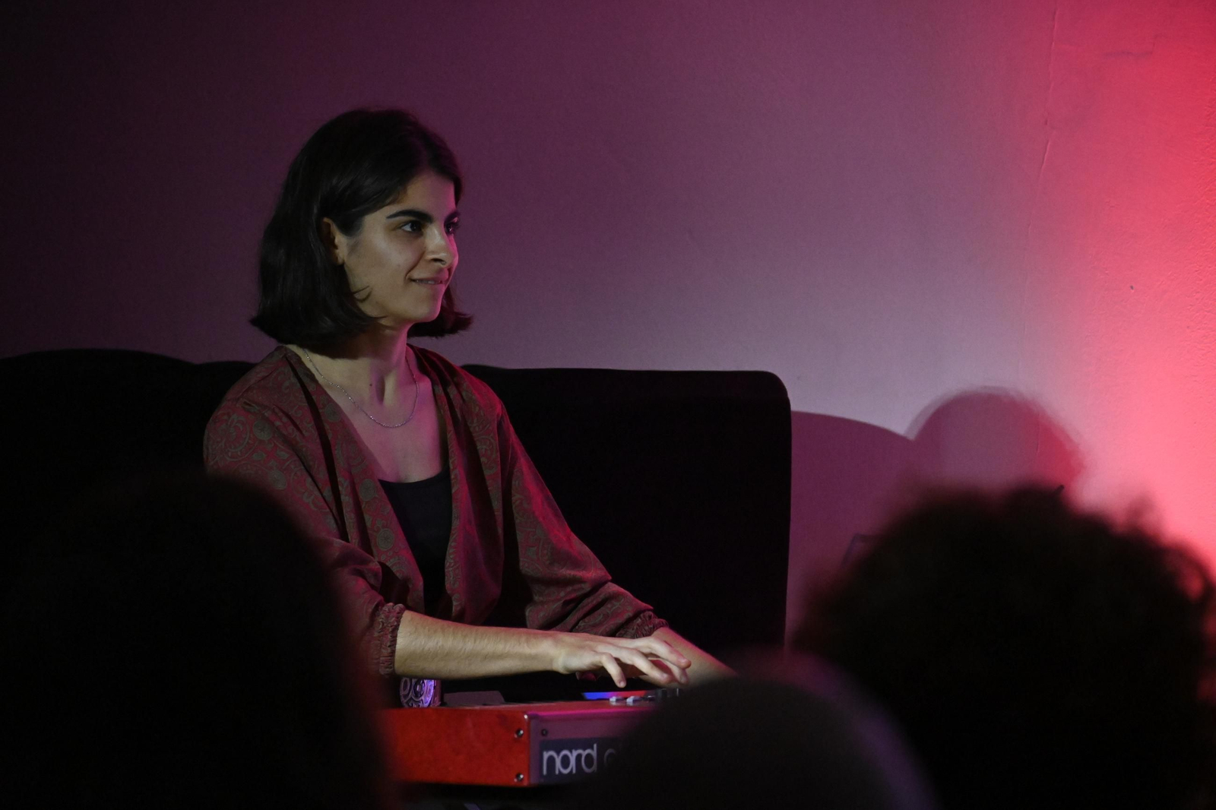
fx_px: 7345
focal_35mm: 218
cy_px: 405
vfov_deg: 6.3
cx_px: 608
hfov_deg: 9.5
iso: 6400
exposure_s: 1/250
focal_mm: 145
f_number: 5.6
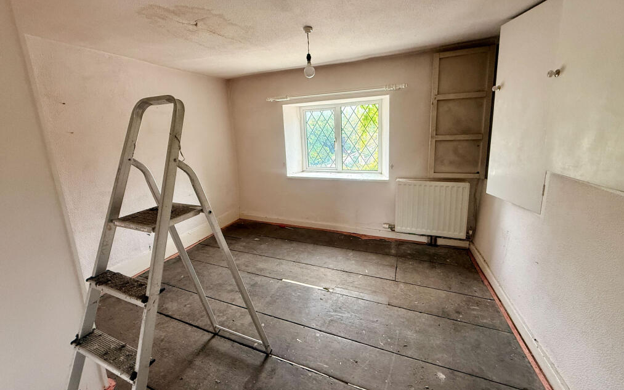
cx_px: 310
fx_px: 255
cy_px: 176
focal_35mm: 15
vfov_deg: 74.6
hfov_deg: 101.5
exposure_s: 1/99
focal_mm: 2.22
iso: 250
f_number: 2.2
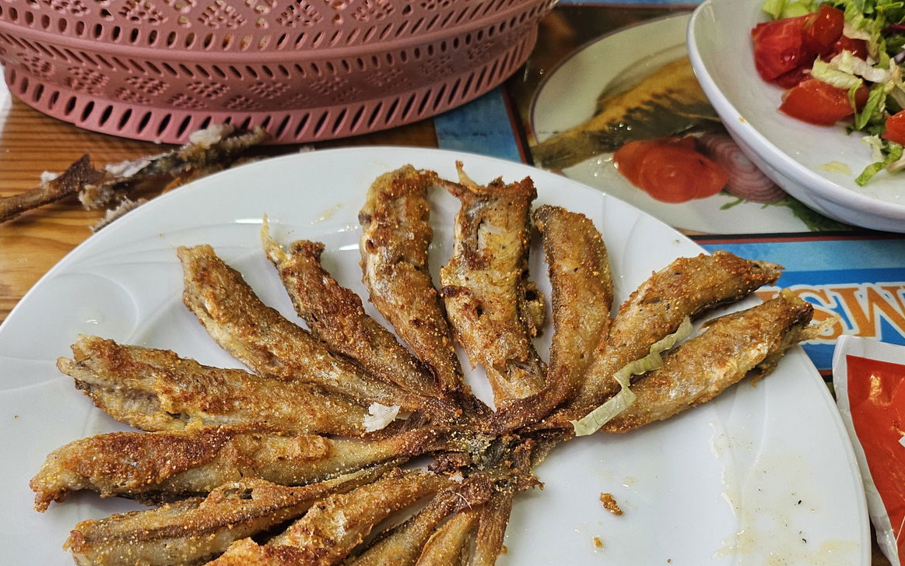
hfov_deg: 55.3
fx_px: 863
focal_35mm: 35
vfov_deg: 35.4
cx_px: 422
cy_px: 428
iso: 100
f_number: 1.8
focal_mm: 5
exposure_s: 1/100
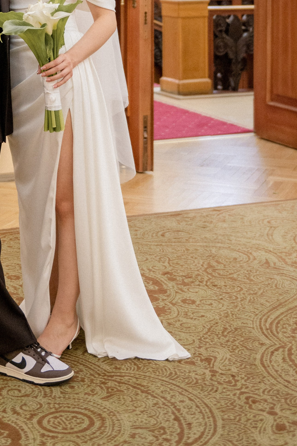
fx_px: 942
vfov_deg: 25.2
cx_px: 71
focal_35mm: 76
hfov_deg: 17.8
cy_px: -17
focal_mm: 36
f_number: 2.8
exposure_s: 1/125
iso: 1600
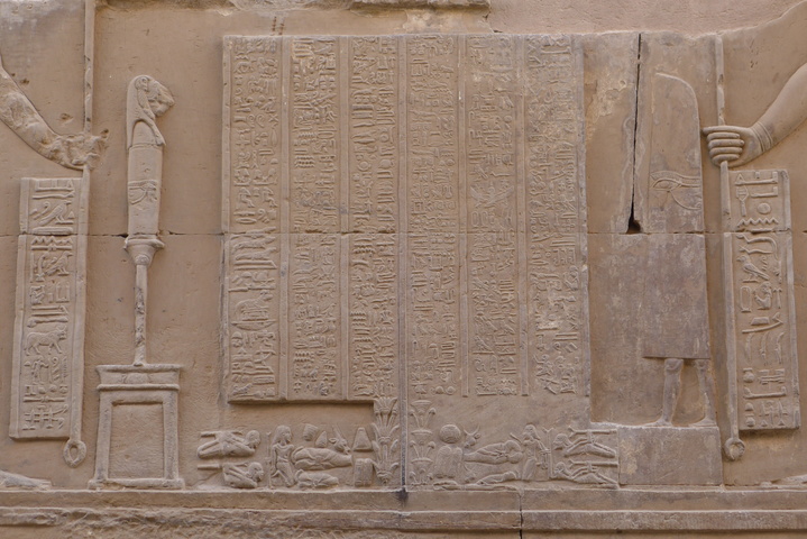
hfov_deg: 30.9
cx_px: 404
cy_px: 270
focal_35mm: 65
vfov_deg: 20.9
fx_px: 1458
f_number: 2
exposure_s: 1/100
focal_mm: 12.8
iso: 100
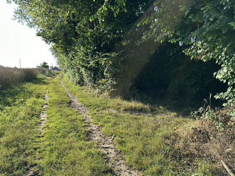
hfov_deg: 71.6
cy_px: 88
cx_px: 118
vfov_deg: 56.8
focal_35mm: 24
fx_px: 163
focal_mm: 6.86
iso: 80
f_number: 1.78
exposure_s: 1/1212
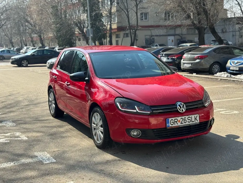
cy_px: 92
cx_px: 122
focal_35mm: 48
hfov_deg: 39.7
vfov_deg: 30.3
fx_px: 337
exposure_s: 1/1770
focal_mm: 6.76
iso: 64
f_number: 1.78
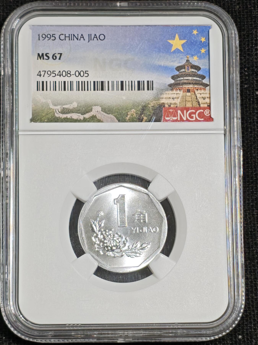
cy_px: 172
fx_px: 1193
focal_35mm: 120
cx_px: 129
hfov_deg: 12.3
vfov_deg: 16.4
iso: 50
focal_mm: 4.94
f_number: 1.5
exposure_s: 1/1089
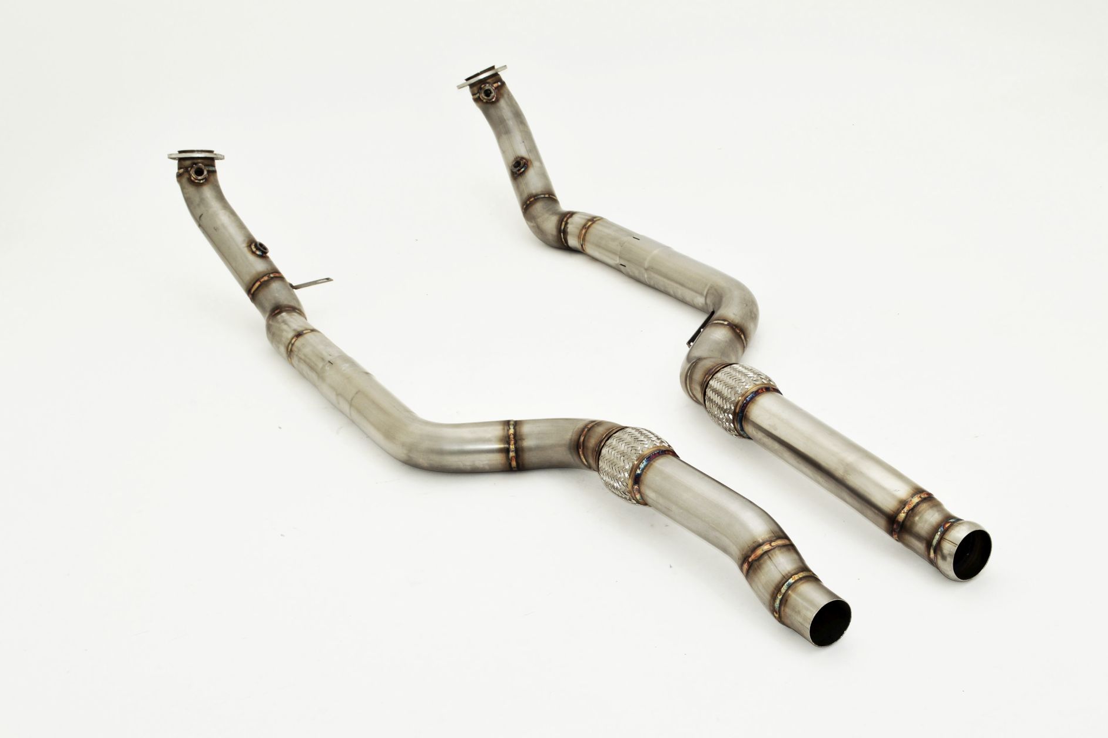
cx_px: 555
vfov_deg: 26.0
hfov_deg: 38.2
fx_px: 1600
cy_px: 375
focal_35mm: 52
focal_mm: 34
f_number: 10
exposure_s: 1/160
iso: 200
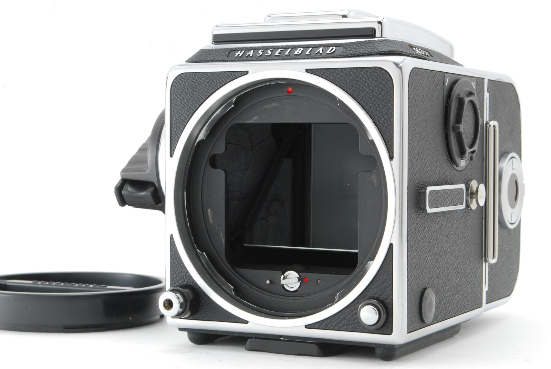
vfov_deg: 16.6
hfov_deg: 24.6
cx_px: 276
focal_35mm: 82
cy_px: 184
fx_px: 1264
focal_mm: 55
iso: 500
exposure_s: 1/100
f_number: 18
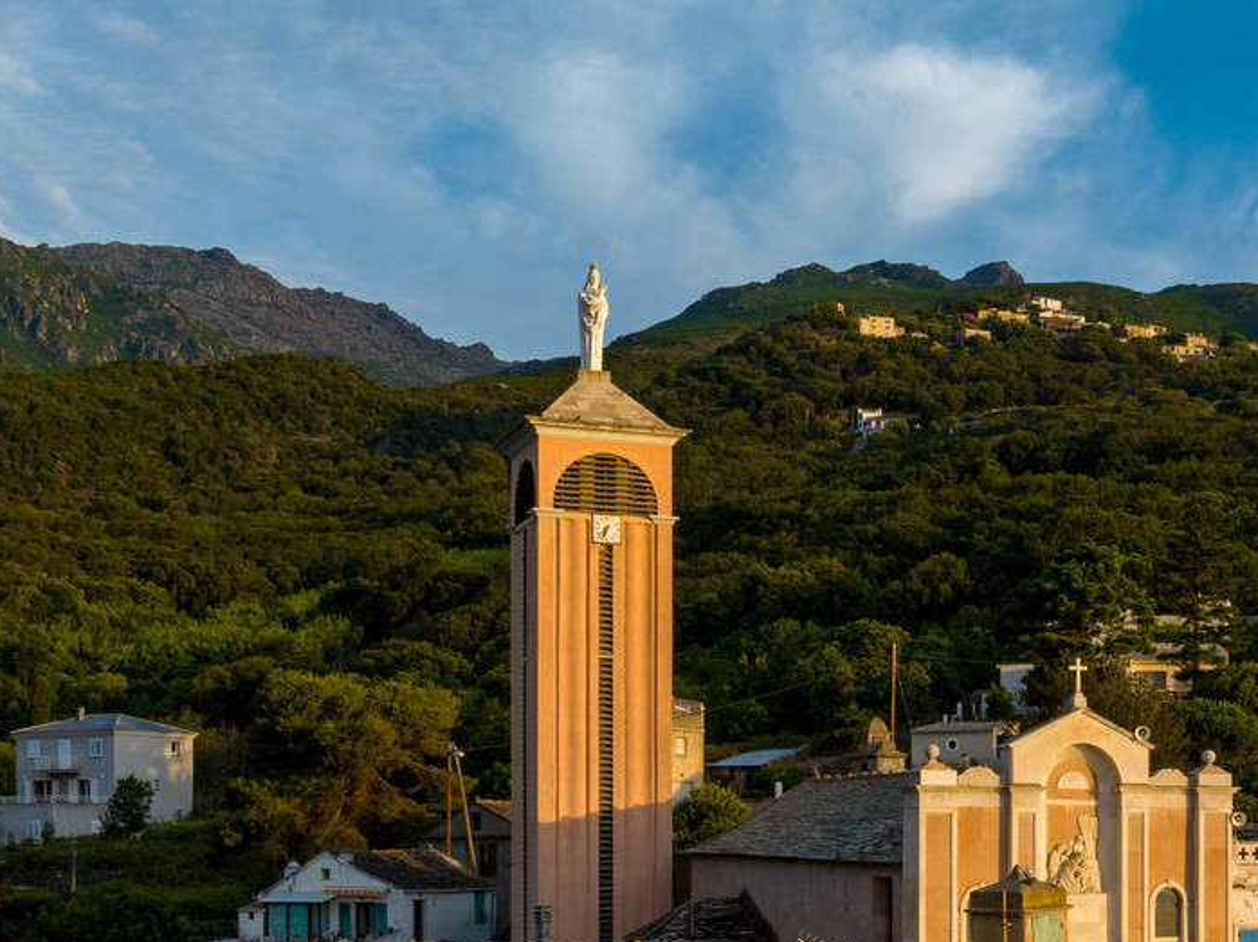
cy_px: 834
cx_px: 1000
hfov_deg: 33.9
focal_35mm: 55
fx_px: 1998
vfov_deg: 25.8
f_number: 9
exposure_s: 1/80
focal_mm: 12.3
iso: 100
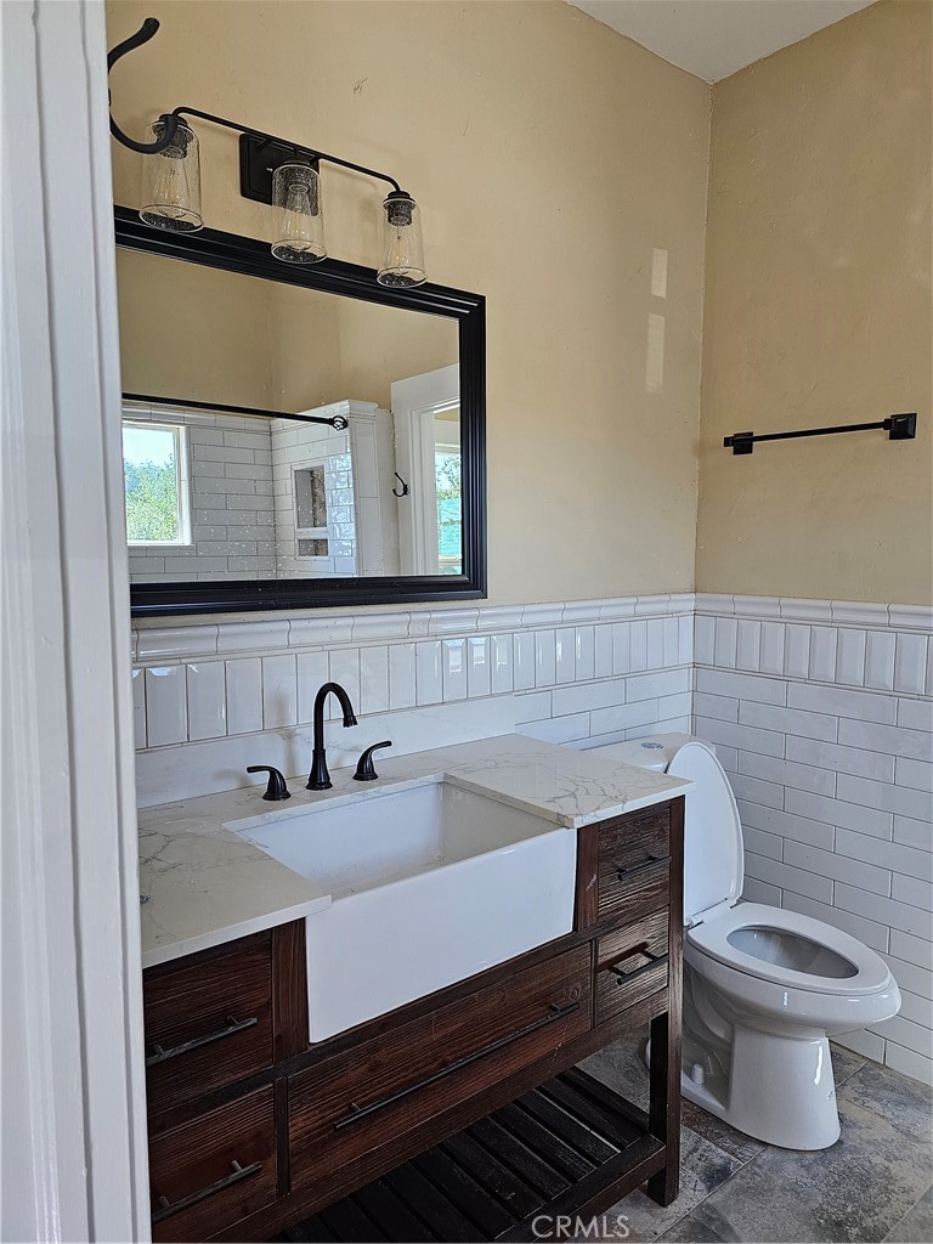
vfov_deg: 73.9
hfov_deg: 58.9
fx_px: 827
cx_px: 466
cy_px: 622
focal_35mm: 23
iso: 160
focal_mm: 6.3
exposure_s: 1/207
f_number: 1.7
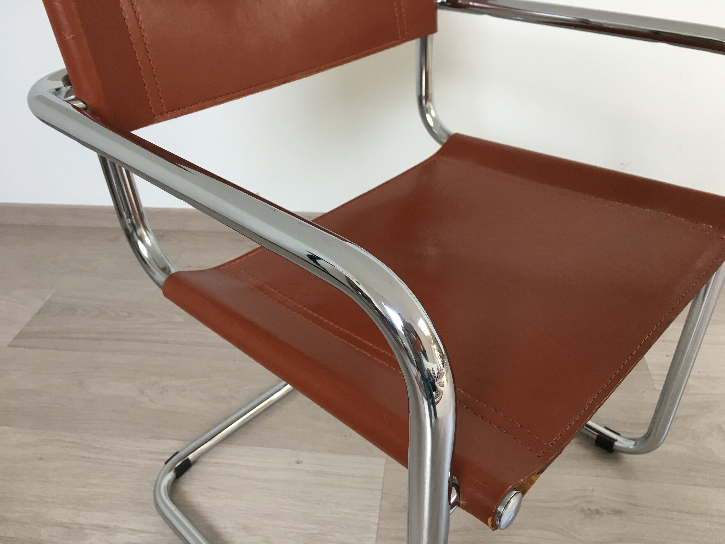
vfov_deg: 48.2
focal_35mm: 29
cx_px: 362
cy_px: 272
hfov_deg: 61.7
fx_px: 607
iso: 100
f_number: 2.2
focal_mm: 4.15
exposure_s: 1/33
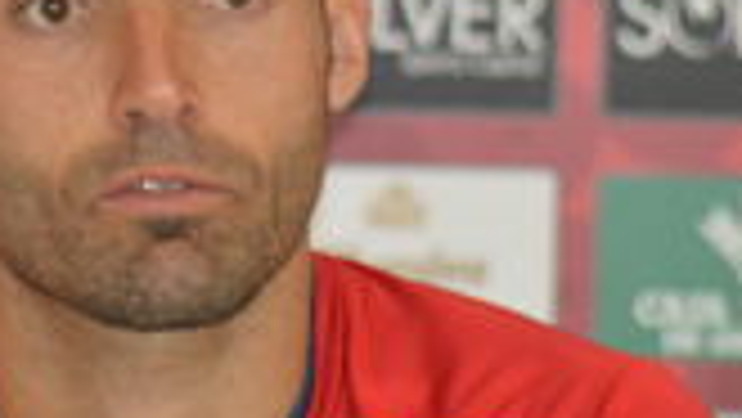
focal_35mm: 744
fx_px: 14651
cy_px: 67
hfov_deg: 2.9
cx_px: 162
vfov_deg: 1.6
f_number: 4.8
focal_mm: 195
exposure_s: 1/60
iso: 640
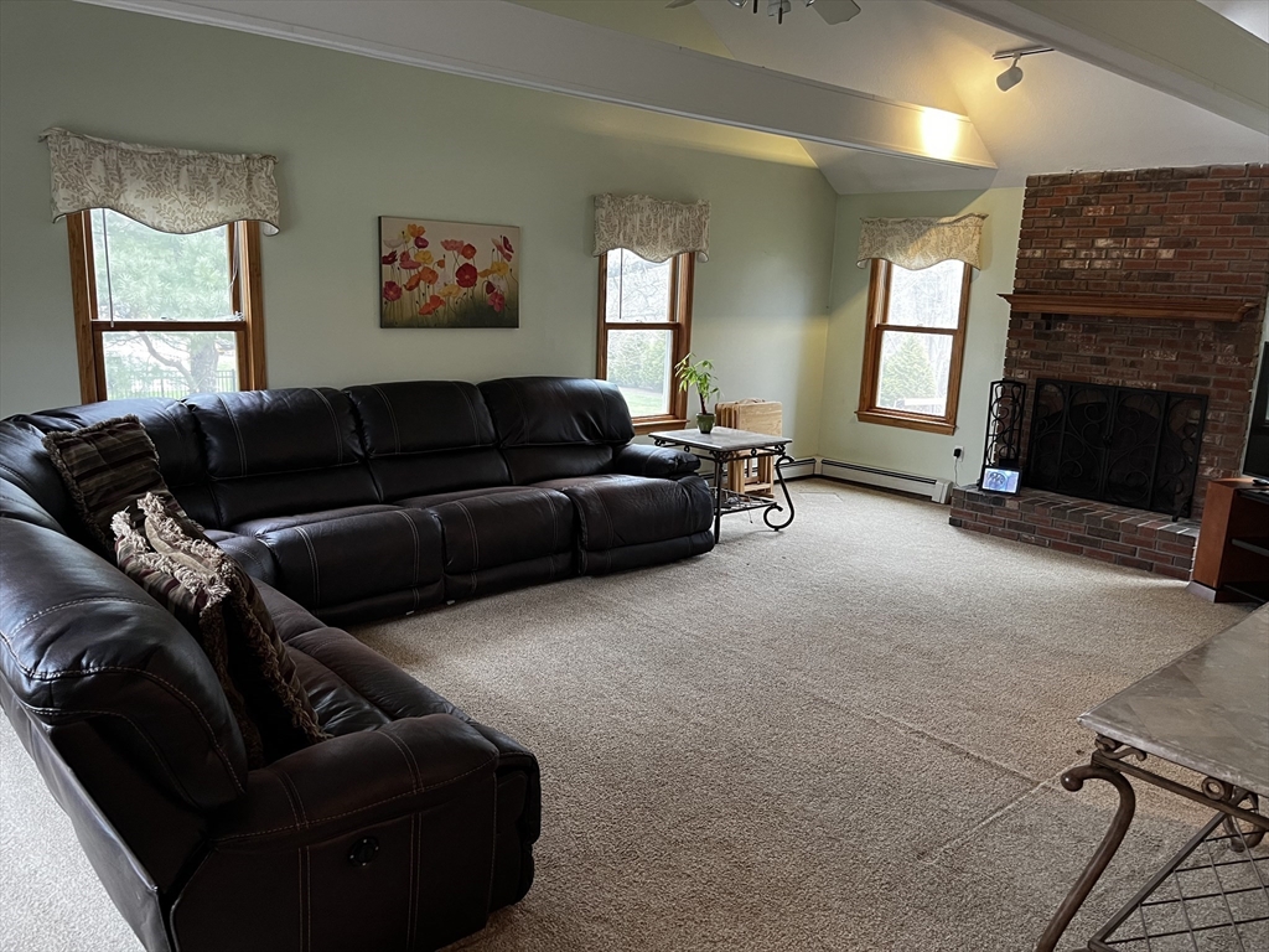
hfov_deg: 67.3
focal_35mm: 26
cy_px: 476
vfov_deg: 53.1
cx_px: 634
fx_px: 953
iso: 250
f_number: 1.6
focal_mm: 5.1
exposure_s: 1/60
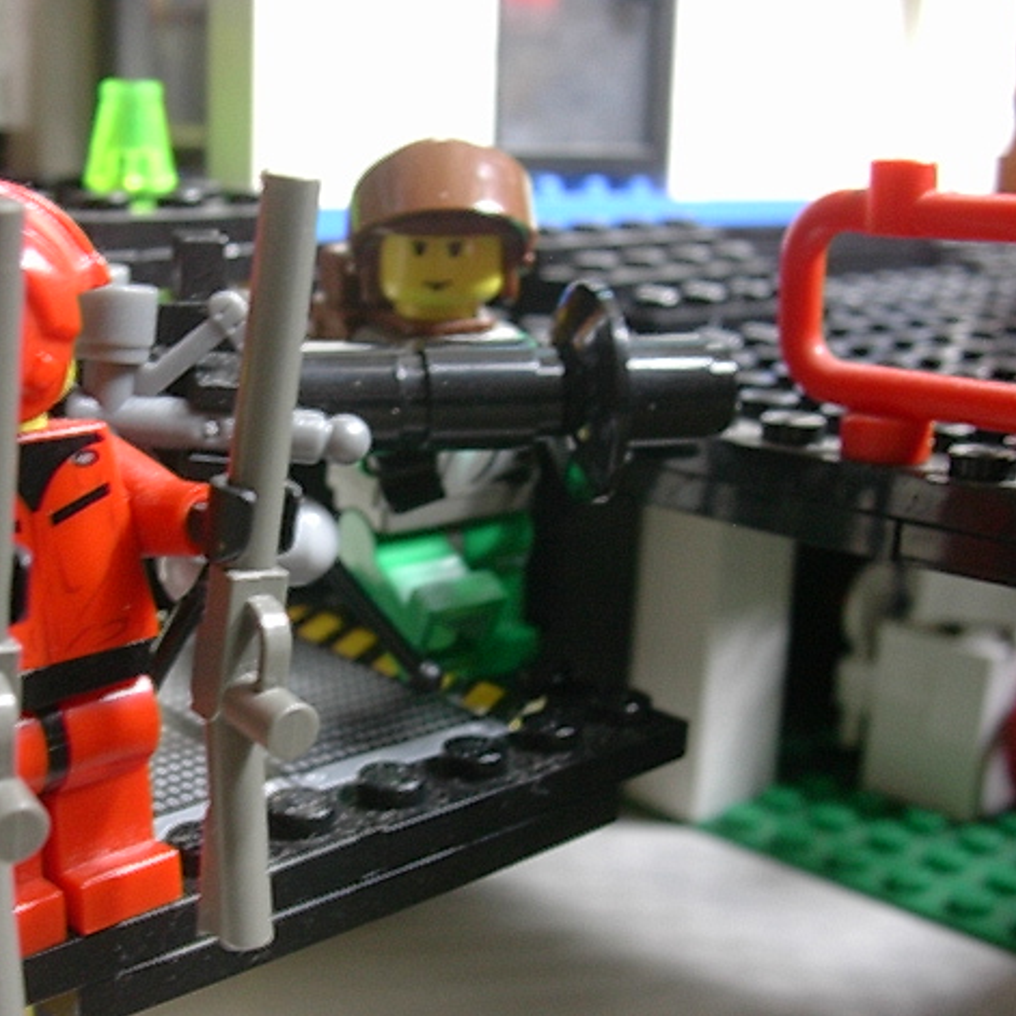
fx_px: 1793
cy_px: 516
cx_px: 377
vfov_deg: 31.6
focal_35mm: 54
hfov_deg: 31.5
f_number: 2.9
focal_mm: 6.7
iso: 70
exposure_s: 1/5.6
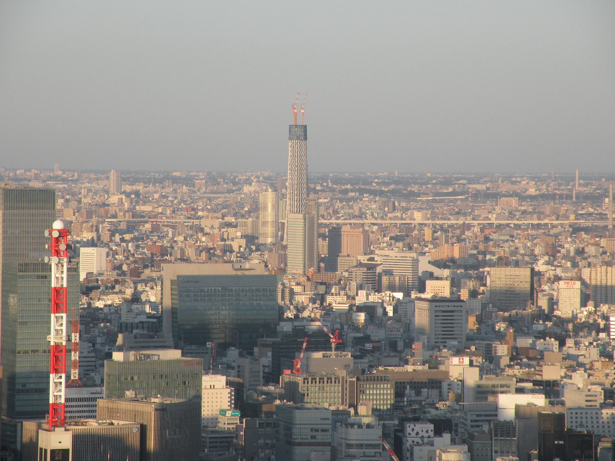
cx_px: 308
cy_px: 230
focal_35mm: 208
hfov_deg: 9.5
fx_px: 3695
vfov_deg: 7.1
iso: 64
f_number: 5
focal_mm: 36.9
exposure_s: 1/180
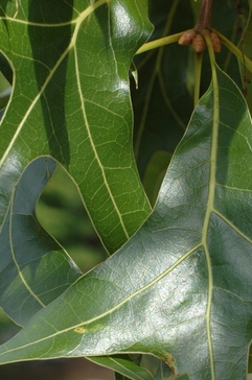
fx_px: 1783
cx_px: 215
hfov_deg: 8.1
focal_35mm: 169
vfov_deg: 12.2
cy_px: 271
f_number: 9
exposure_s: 1/200
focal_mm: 40
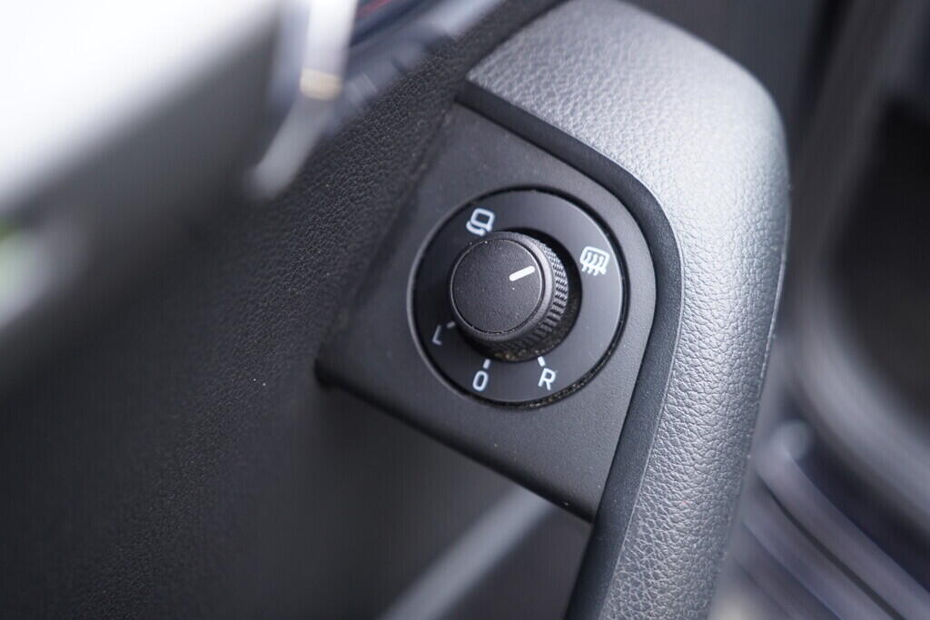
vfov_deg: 36.9
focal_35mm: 36
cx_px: 465
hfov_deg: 53.1
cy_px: 310
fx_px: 930
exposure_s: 1/40
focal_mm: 24
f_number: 2.8
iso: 500
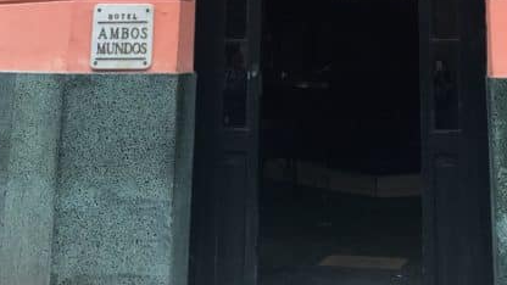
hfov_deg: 26.1
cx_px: 332
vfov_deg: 13.2
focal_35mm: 81
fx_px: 1089
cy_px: -254
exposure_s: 1/120
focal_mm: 4.15
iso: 32
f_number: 2.2
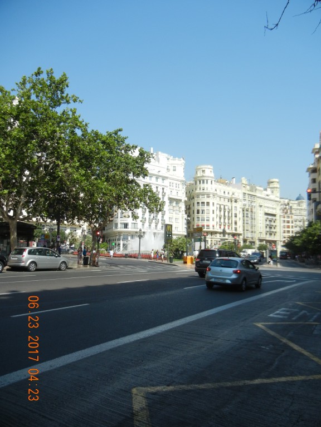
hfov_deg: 46.8
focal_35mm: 30
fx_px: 371
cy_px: 214
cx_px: 160
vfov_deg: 60.0
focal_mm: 5.4
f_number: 7
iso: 160
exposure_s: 1/340
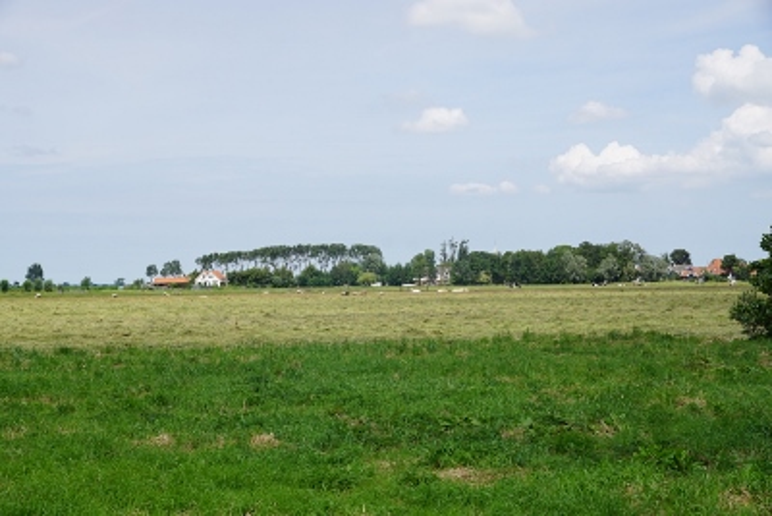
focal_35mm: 60
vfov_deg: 22.6
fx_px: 1287
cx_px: 386
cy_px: 258
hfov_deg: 33.4
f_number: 11
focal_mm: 40
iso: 100
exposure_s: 1/160
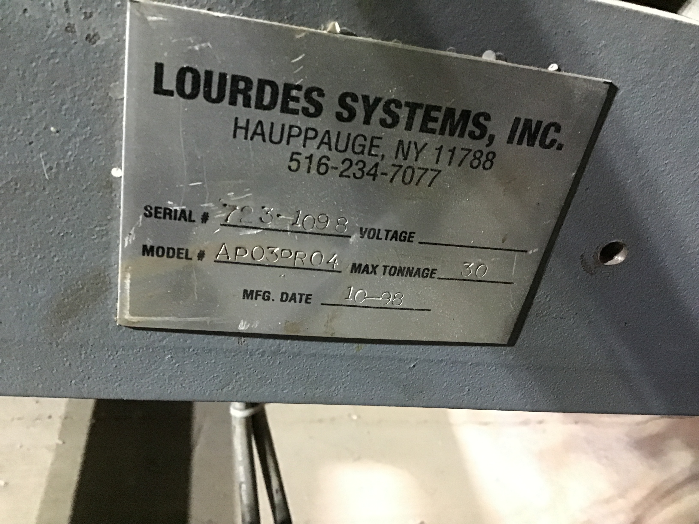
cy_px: 262
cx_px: 350
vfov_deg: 45.4
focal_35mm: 31
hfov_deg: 58.4
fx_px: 626
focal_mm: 3.3
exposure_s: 1/15
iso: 500
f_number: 2.4
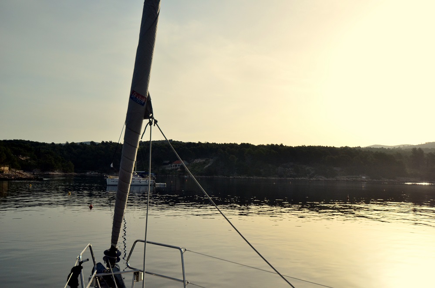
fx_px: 434
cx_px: 218
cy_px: 144
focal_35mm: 36
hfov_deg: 53.2
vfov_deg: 36.7
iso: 640
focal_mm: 24
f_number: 4.5
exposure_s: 1/8000
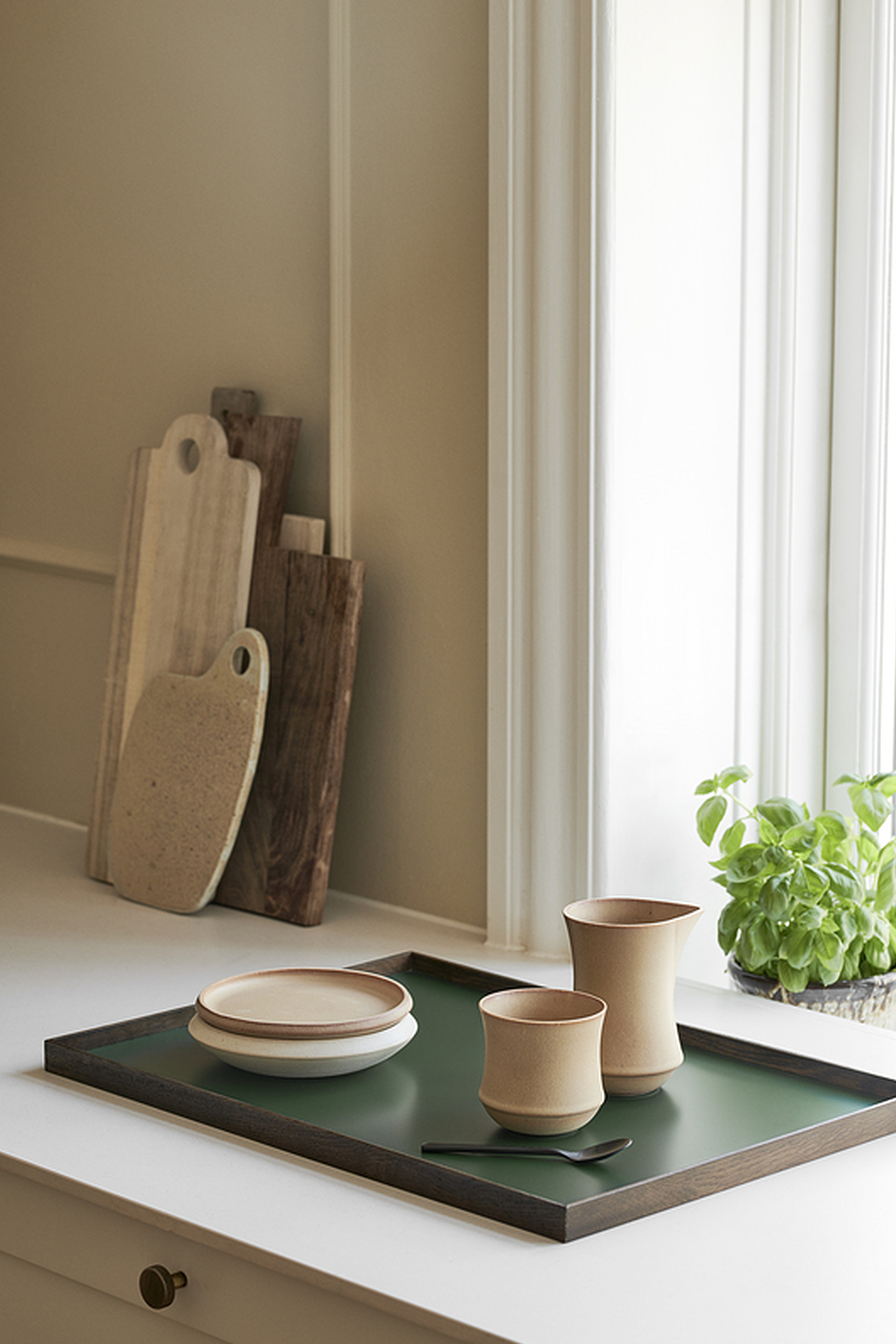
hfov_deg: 14.7
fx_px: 3472
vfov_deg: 21.9
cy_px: 646
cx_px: 472
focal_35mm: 93
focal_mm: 85
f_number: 5.6
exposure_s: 1/15
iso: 100
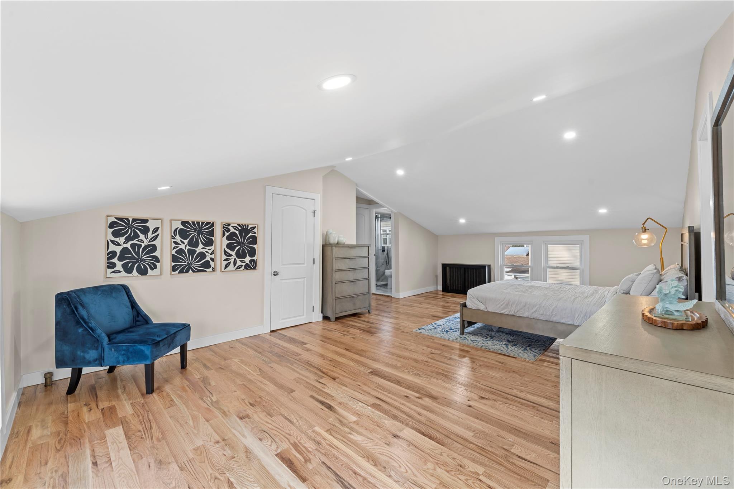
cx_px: 367
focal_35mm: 14
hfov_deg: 104.3
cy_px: 244
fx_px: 285
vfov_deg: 81.2
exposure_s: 1/3
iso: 250
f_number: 10
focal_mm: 14
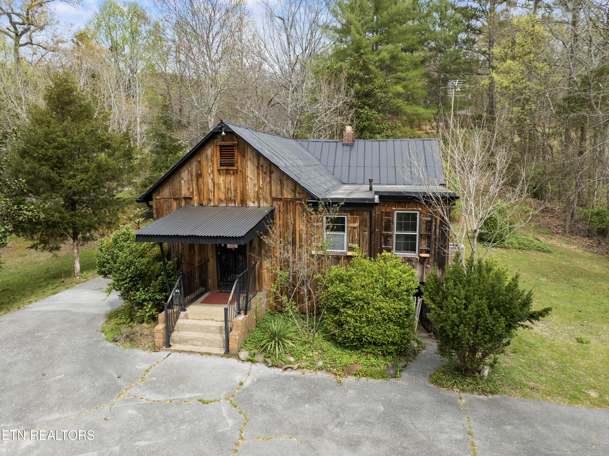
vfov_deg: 56.8
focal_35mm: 24
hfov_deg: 71.6
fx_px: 422
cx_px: 304
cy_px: 228
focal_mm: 12.29
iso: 120
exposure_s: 1/50
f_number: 2.8
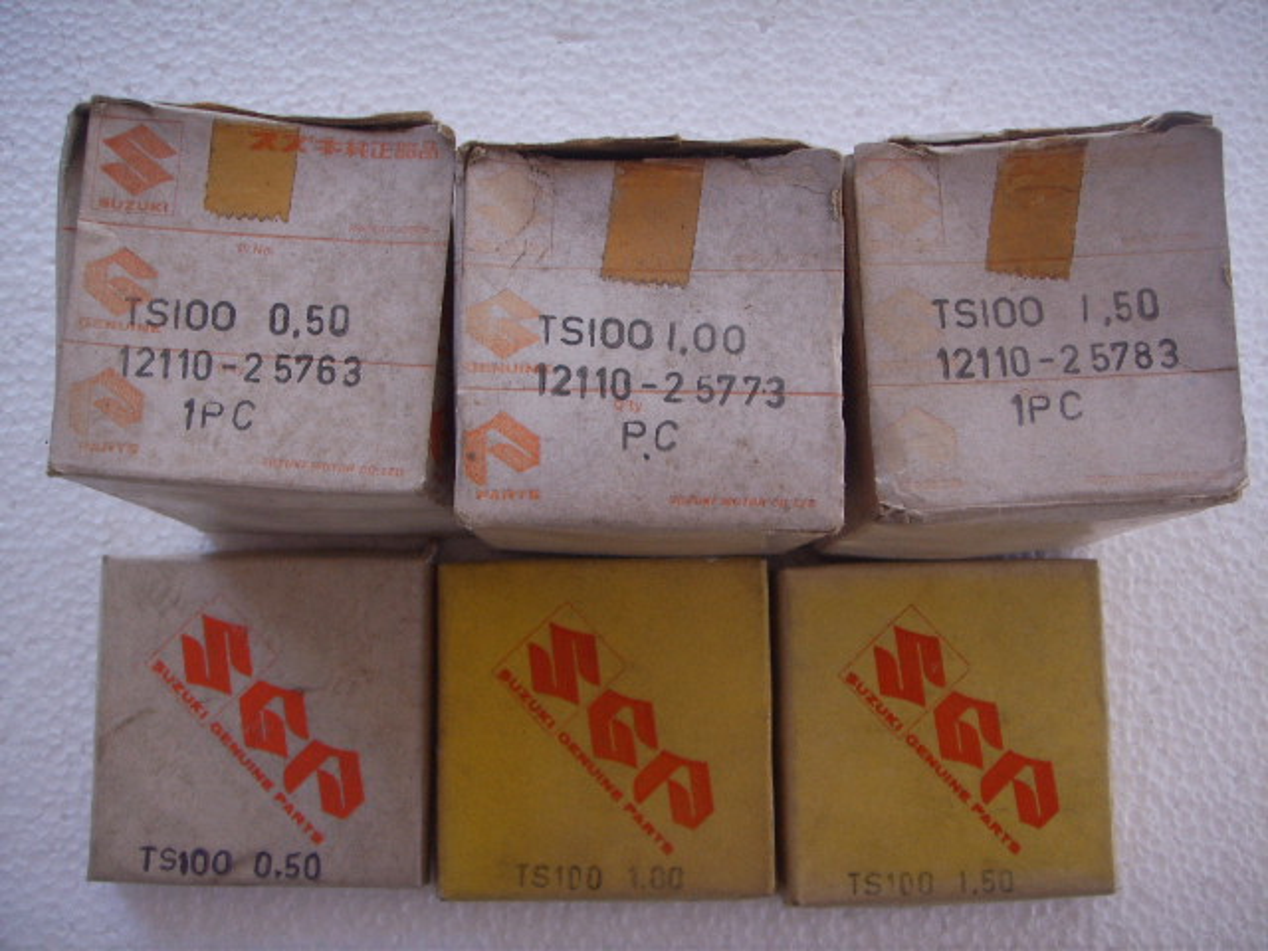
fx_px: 1429
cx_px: 634
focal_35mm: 39
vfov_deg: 36.8
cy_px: 476
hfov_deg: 47.9
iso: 100
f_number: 3.5
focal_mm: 6.6
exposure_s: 1/45
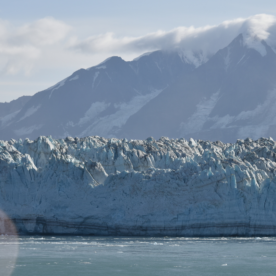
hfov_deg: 11.2
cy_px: 138
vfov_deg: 11.2
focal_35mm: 156
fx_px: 1407
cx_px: 164
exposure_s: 1/400
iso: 100
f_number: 10
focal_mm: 122
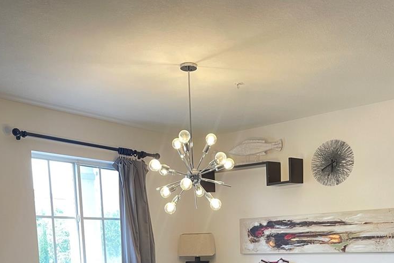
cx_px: 212
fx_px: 482
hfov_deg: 44.5
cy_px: 312
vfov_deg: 27.1
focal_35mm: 44
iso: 100
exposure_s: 1/60
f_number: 1.6
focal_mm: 4.2
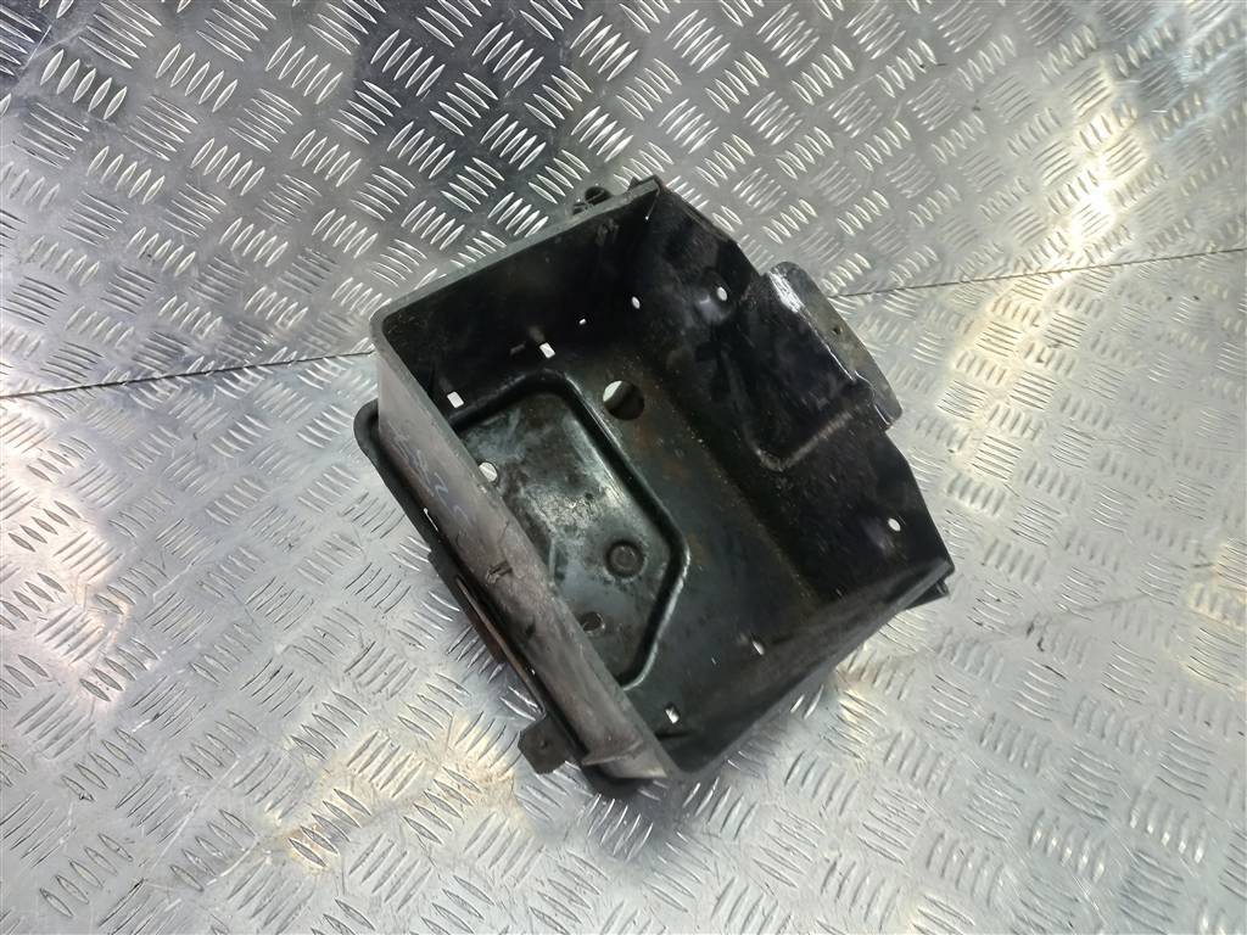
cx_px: 624
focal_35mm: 25
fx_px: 901
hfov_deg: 69.4
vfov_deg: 54.9
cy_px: 468
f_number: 1.8
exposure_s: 1/50
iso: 125
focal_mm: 4.6
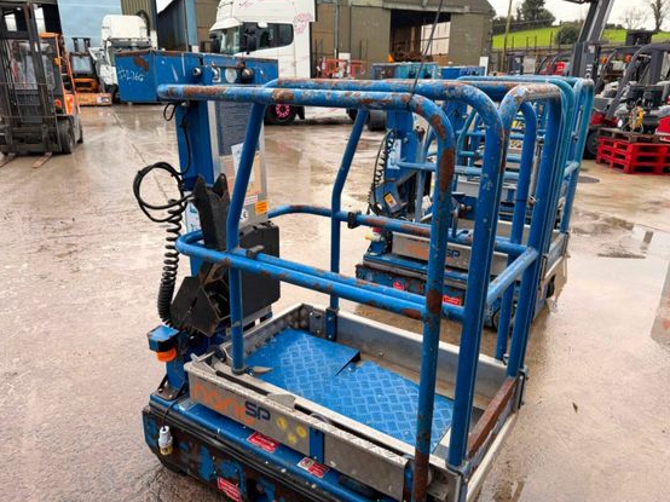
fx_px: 503
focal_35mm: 26
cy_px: 261
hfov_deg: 67.3
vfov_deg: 53.0
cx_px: 337
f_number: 1.78
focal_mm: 6.76
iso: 50
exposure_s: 1/121
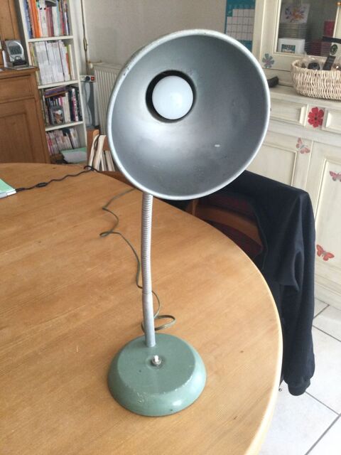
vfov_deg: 58.4
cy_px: 228
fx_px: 407
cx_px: 170
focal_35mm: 31
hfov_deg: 45.4
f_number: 2.4
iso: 50
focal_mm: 3.3
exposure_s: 1/33
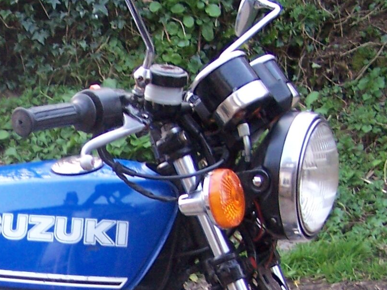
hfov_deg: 16.2
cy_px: 347
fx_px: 1341
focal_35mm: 120
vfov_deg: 12.1
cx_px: 47
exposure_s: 1/20
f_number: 2.8
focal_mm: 6.3
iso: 140
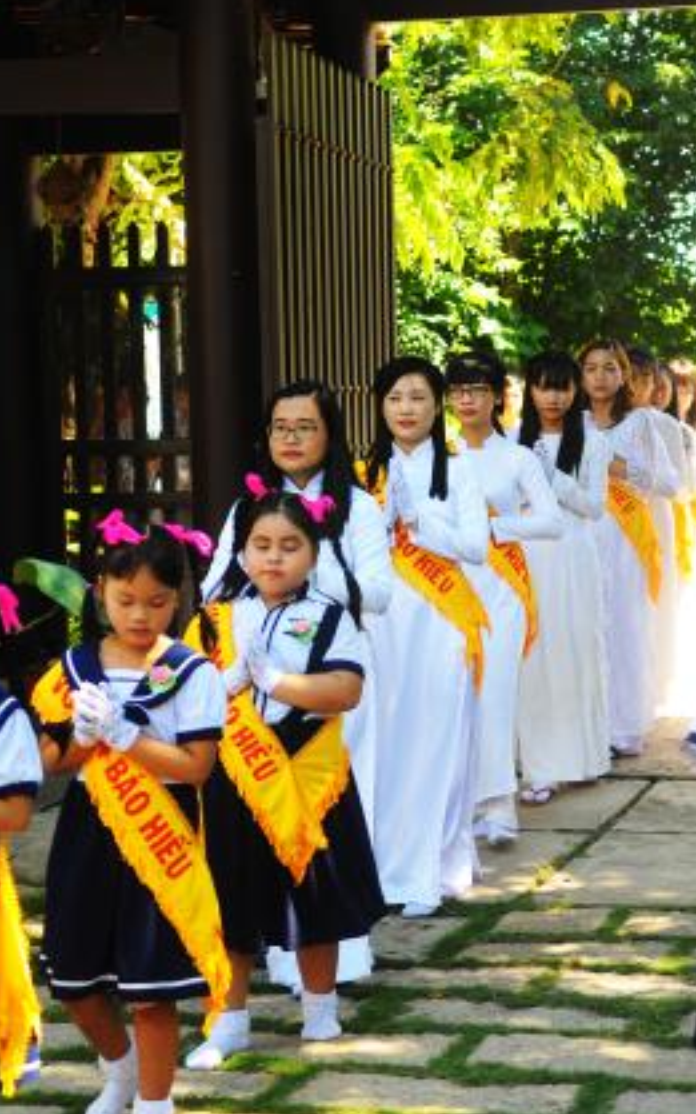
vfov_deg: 25.3
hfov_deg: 15.9
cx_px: 531
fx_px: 2484
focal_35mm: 82
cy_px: 558
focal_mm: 35
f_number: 2.8
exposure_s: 1/640
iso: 400
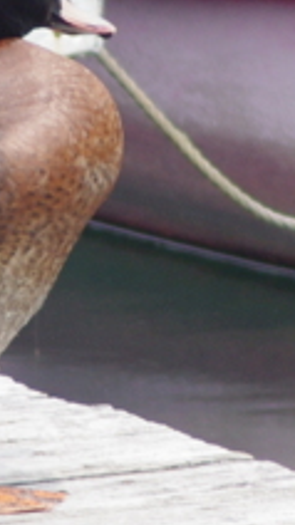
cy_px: 52
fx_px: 31771
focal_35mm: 2281
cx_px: 64
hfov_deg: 0.5
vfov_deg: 0.9
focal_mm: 300
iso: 400
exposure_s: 1/320
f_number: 10
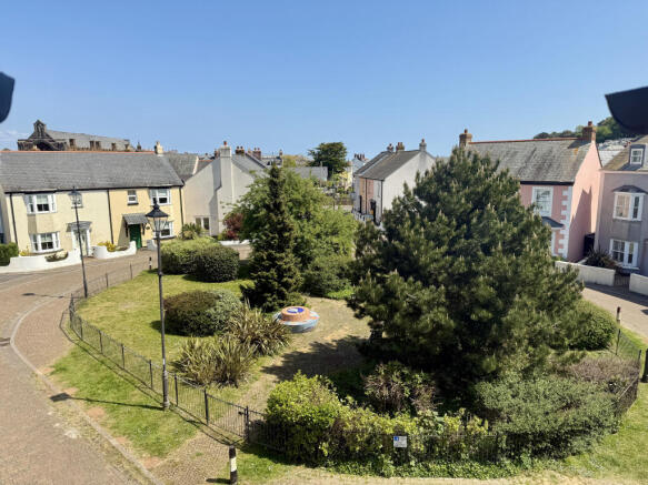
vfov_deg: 56.8
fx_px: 449
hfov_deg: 71.6
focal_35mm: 24
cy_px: 242
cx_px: 324
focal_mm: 6.76
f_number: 1.78
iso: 80
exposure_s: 1/3279
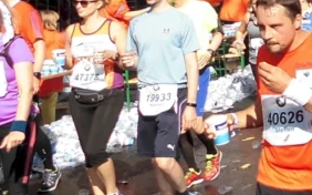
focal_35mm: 100
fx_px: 850
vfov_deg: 12.9
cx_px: 524
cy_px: -13
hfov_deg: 17.6
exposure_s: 1/500
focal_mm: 4.6
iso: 64
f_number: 3.2
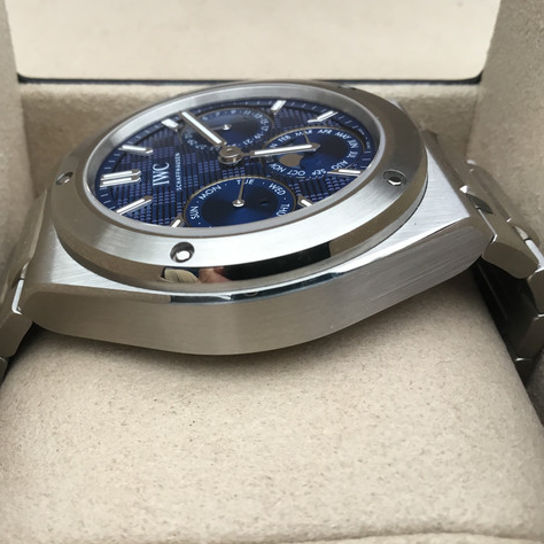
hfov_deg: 44.5
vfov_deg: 44.9
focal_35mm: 37
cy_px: 271
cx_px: 195
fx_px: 658
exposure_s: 1/40
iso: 25
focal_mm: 3.3
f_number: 2.4
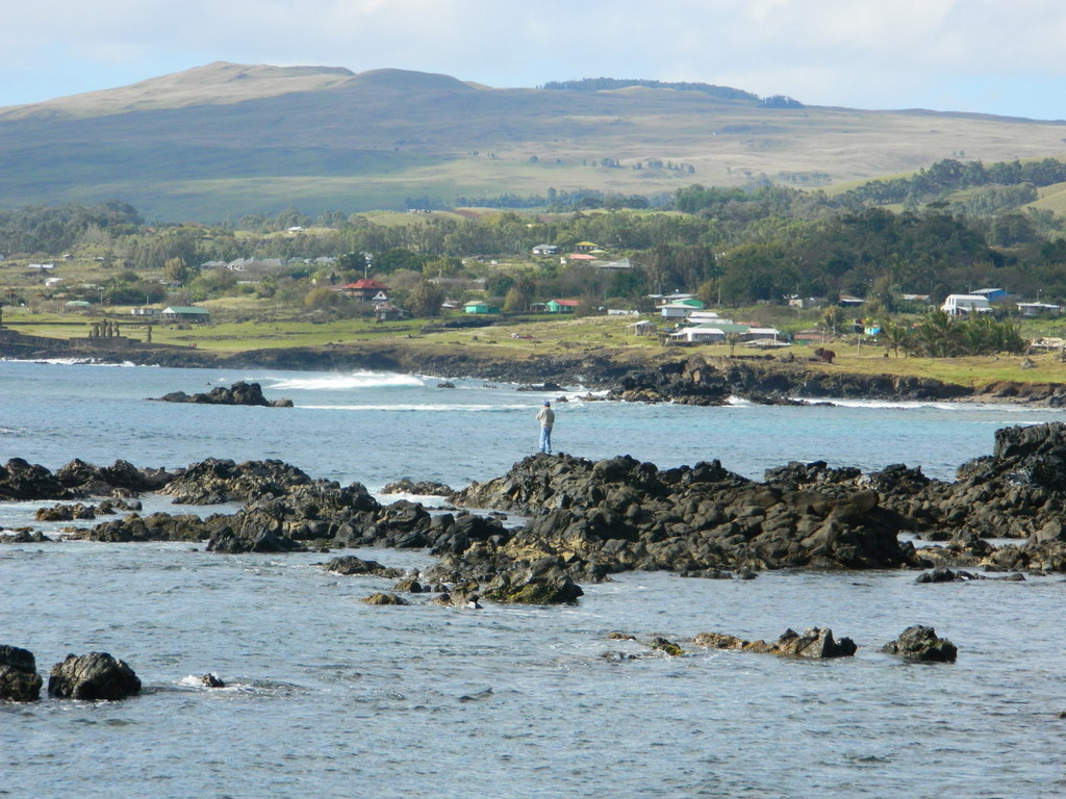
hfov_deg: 11.2
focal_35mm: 177
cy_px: 400
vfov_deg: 8.4
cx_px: 533
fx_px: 5451
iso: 100
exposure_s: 1/500
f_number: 5.1
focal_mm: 31.8
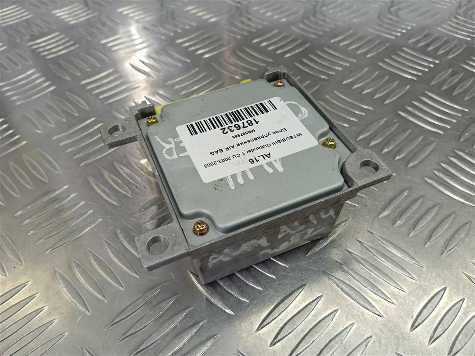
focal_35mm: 27
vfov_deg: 51.4
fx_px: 370
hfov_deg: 65.3
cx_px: 238
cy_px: 178
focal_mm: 4.11
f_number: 1.6
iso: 96
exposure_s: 1/50
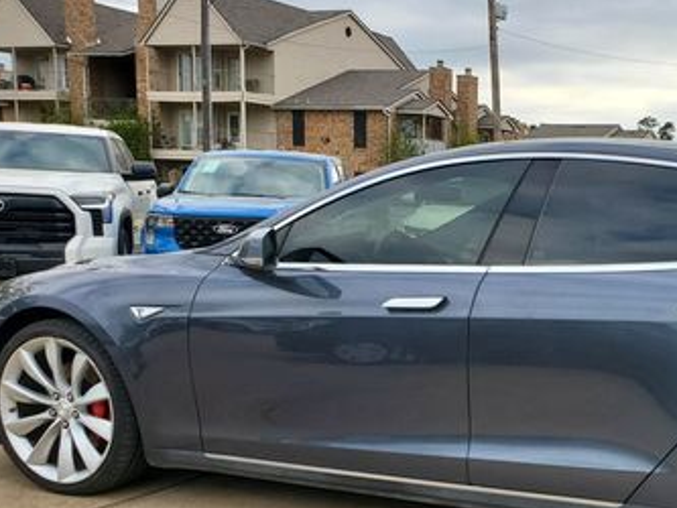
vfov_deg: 28.4
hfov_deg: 36.2
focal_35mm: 50
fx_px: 978
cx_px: 586
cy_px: 417
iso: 50
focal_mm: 4.3
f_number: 2.4
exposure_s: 1/758
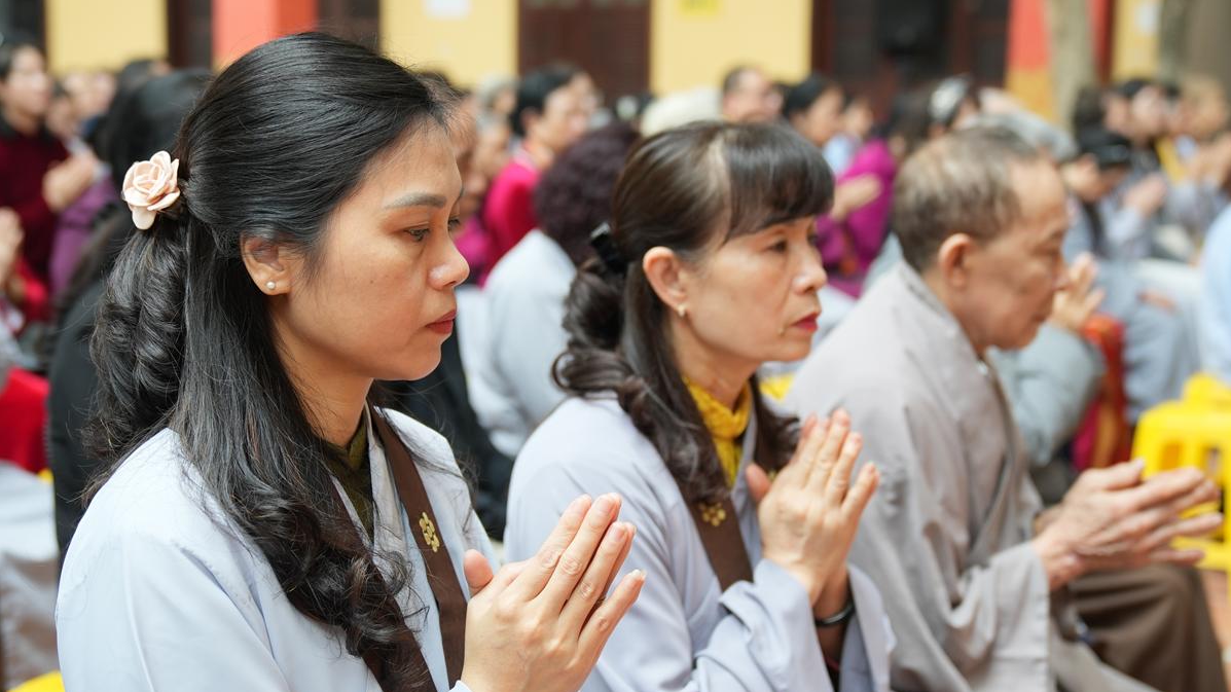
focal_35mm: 63
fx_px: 2056
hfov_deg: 33.3
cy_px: 394
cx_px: 616
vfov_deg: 19.1
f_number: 2.8
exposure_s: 1/60
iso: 320
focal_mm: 40
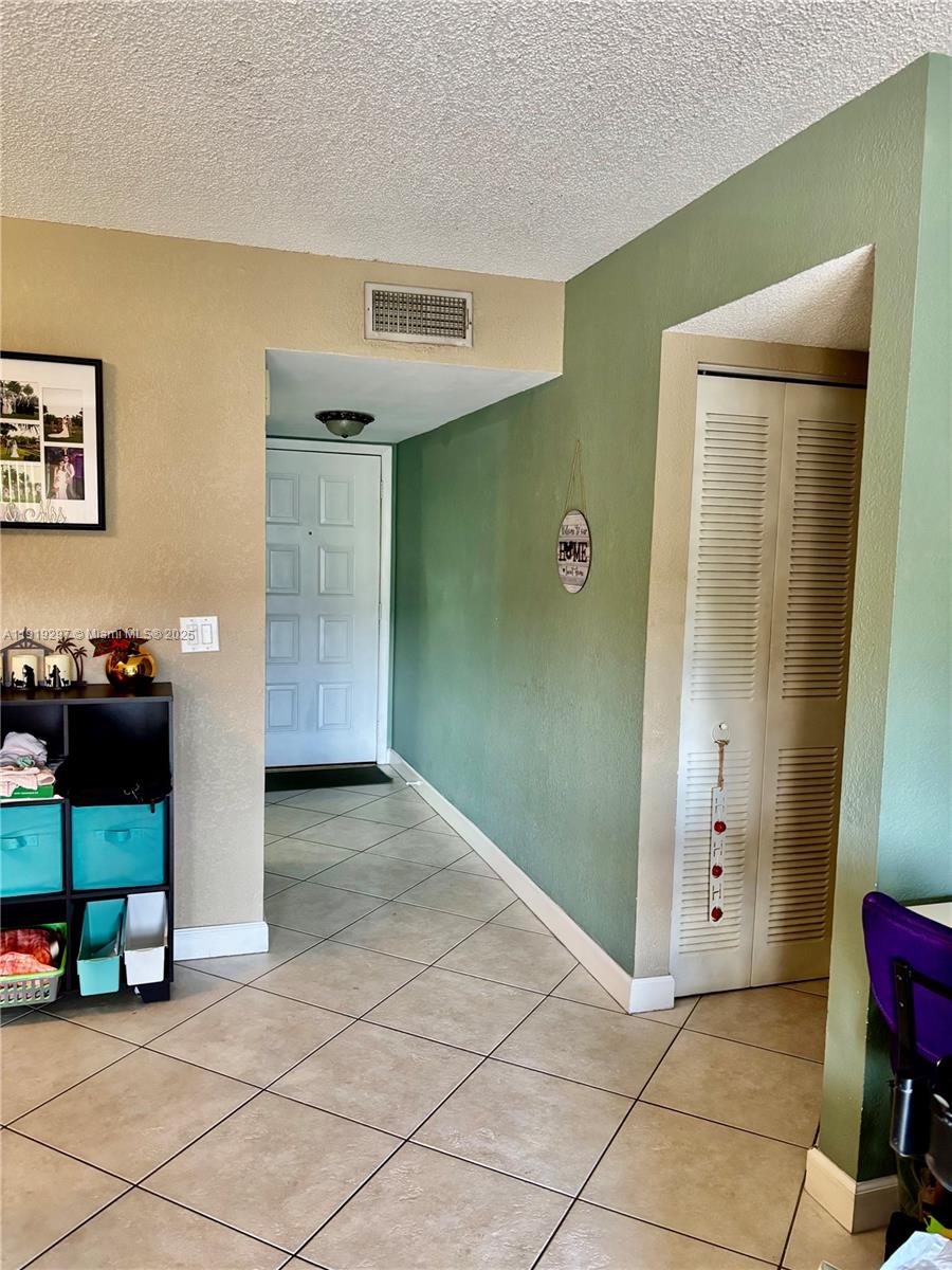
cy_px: 635
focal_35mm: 26
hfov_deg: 53.1
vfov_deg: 67.3
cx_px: 476
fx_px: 953
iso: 250
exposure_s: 1/60
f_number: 1.6
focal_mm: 5.96
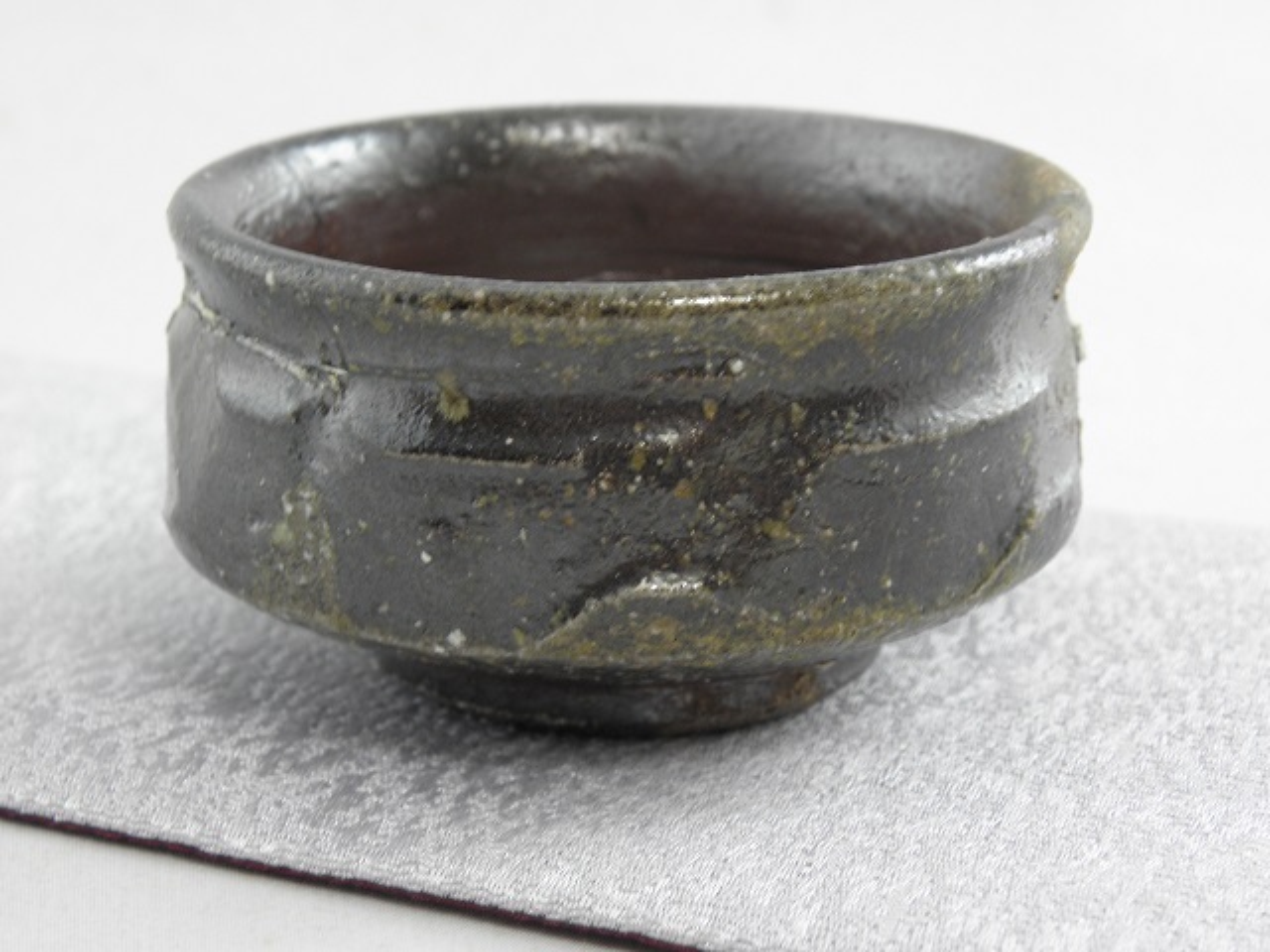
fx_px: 2935
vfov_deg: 18.4
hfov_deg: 24.4
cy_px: 476
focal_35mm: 80
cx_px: 635
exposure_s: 1/8
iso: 125
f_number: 3.9
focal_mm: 14.25
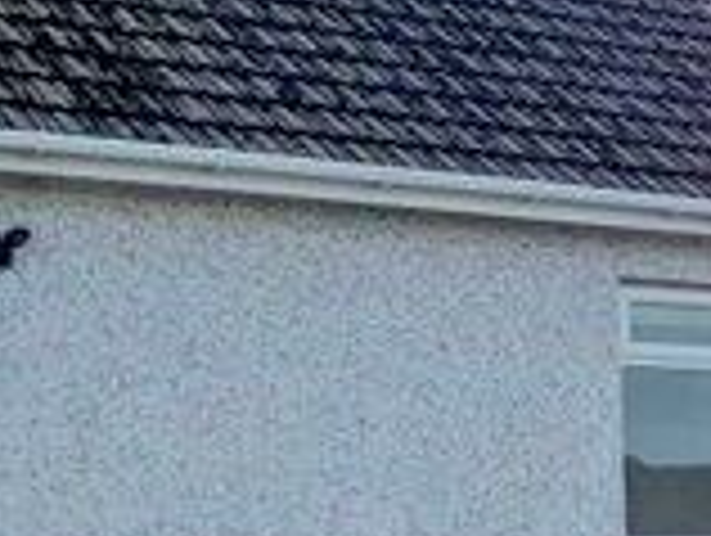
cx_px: 850
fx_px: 2366
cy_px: 484
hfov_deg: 16.4
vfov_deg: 12.8
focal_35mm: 115
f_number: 2.4
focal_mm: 4.32
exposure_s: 1/3584
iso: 50
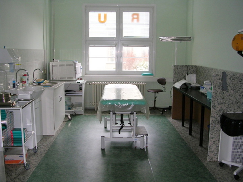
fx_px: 267
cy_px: 91
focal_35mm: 38
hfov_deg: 49.0
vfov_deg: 37.7
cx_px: 122
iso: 50
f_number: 2.8
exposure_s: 1/30
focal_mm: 5.8
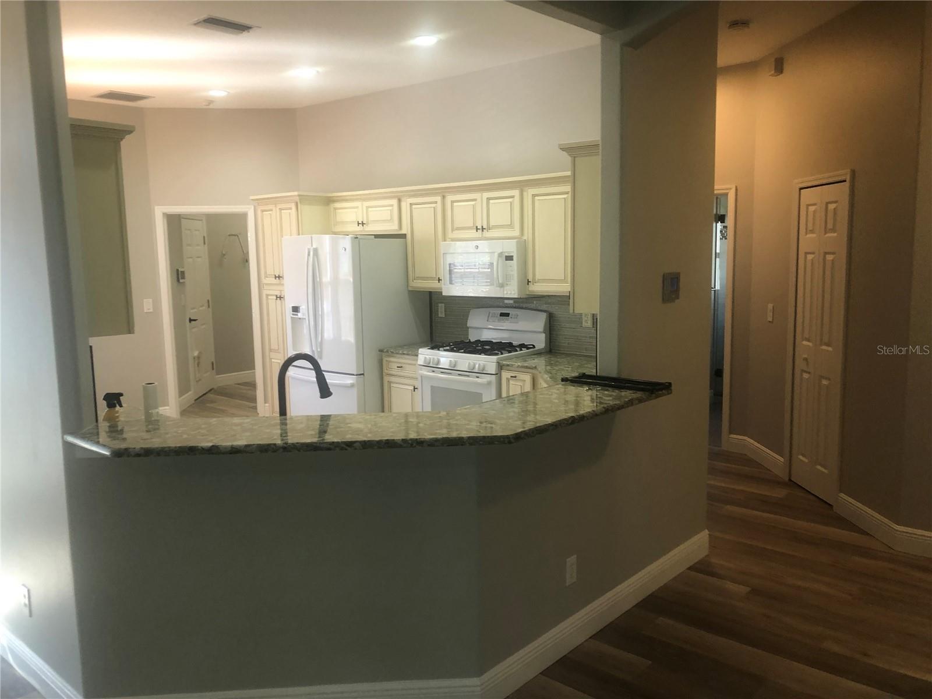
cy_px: 350
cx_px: 466
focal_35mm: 28
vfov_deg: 49.7
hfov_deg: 63.4
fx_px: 754
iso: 32
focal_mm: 3.99
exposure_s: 1/30
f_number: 1.8
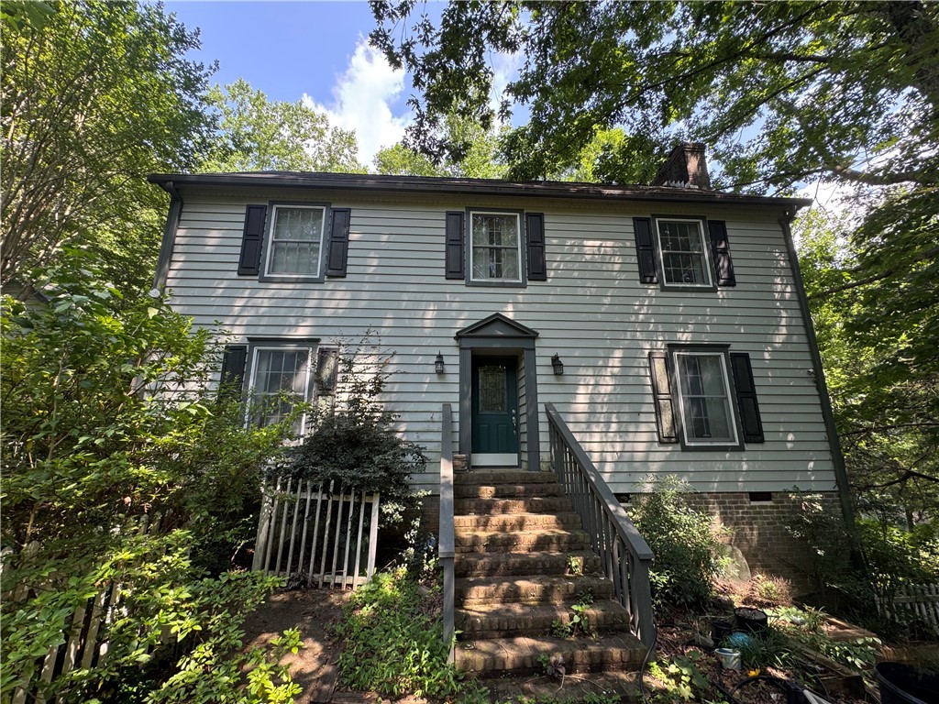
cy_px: 352
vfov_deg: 85.7
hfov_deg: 102.1
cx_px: 470
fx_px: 380
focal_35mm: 14
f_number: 2.2
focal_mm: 2.22
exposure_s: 1/121
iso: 40
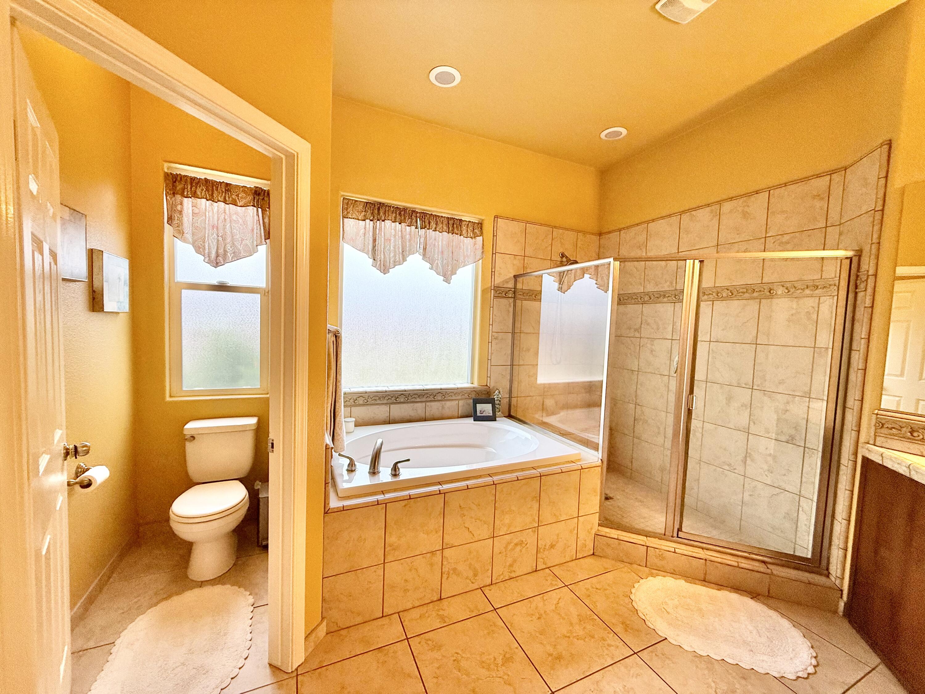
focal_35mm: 14
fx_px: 374
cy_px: 347
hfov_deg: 102.1
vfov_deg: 85.7
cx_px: 462
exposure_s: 1/120
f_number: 2.2
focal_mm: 2.22
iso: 125
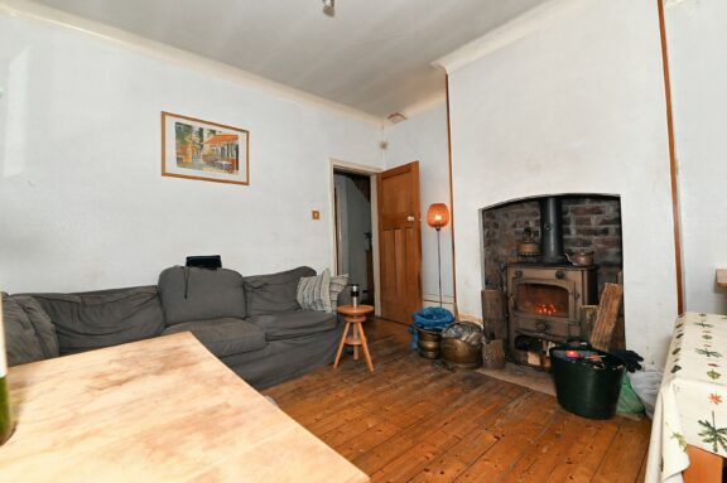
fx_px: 303
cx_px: 364
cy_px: 242
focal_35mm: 15
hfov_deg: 100.4
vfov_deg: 77.2
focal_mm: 15
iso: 2000
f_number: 10
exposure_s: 1/60
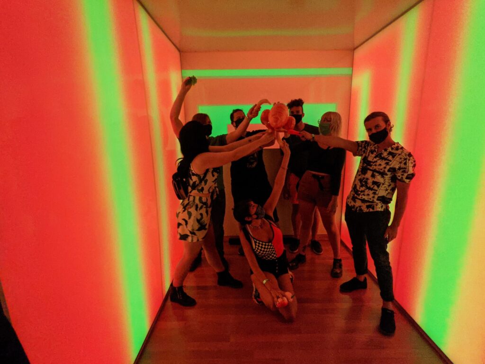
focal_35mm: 16
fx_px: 224
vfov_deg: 78.1
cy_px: 182
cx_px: 242
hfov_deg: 94.5
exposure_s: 1/24
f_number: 2.2
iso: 1105
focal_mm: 2.22
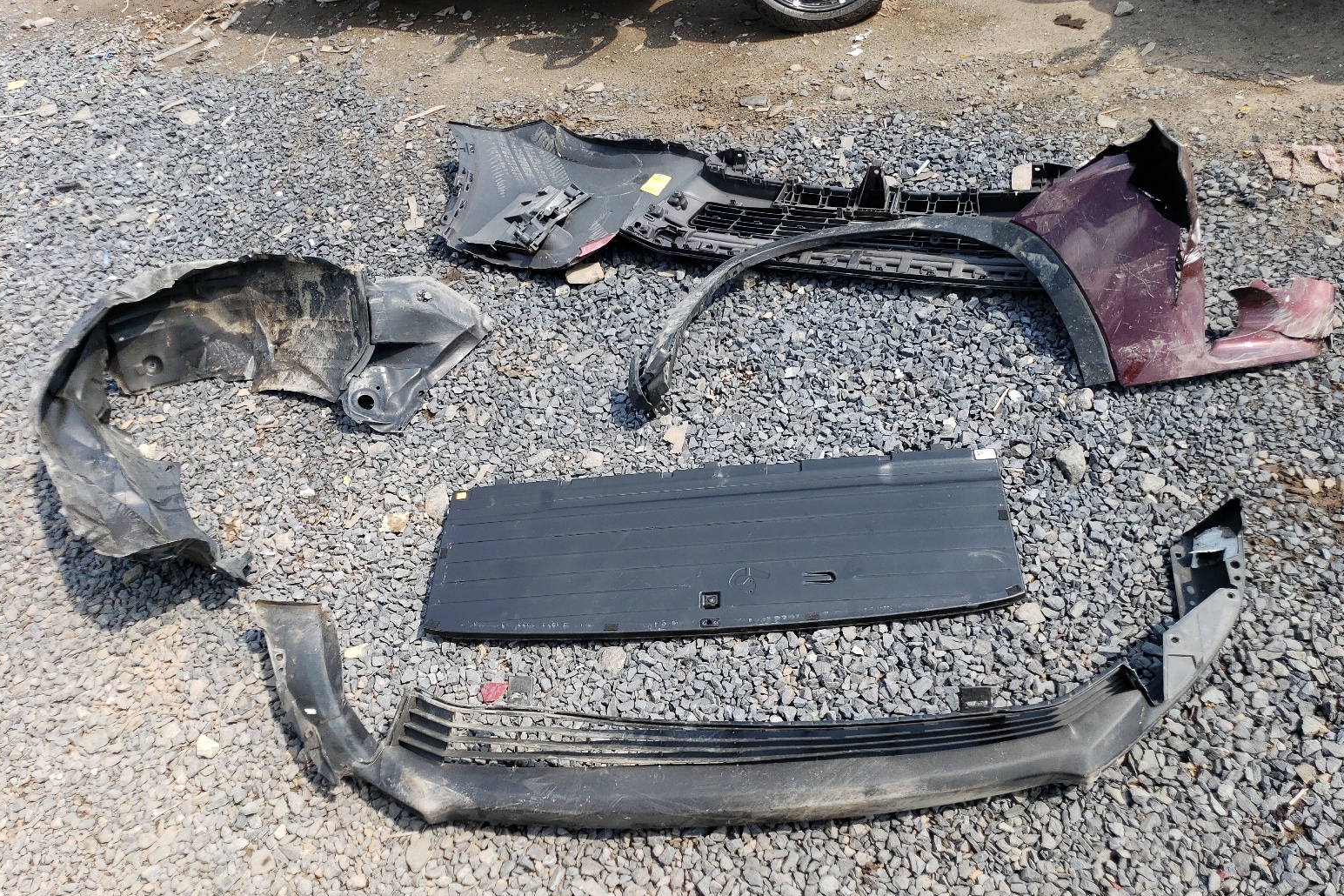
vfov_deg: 46.3
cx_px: 692
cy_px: 507
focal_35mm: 28
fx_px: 1045
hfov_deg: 65.5
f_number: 1.5
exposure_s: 1/1111
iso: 50
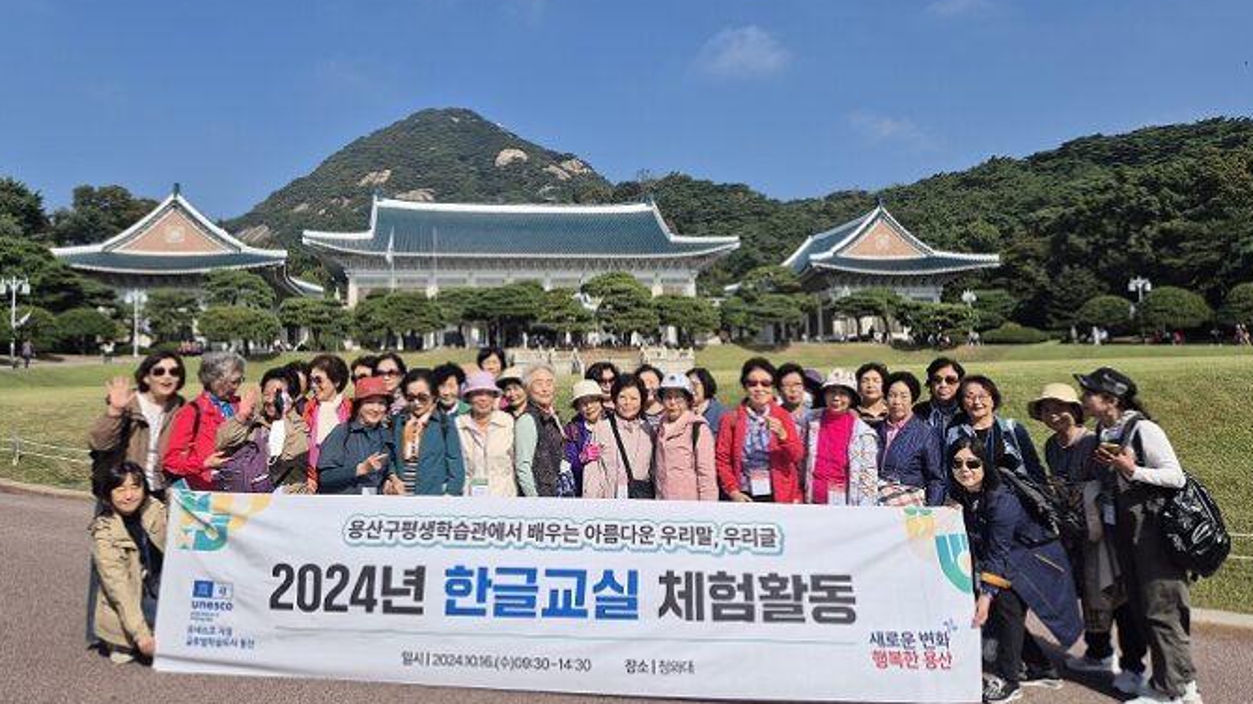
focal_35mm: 26
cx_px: 614
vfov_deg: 44.3
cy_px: 310
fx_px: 864
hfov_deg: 71.9
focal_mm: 5.4
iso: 25
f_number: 1.8
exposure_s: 1/2360
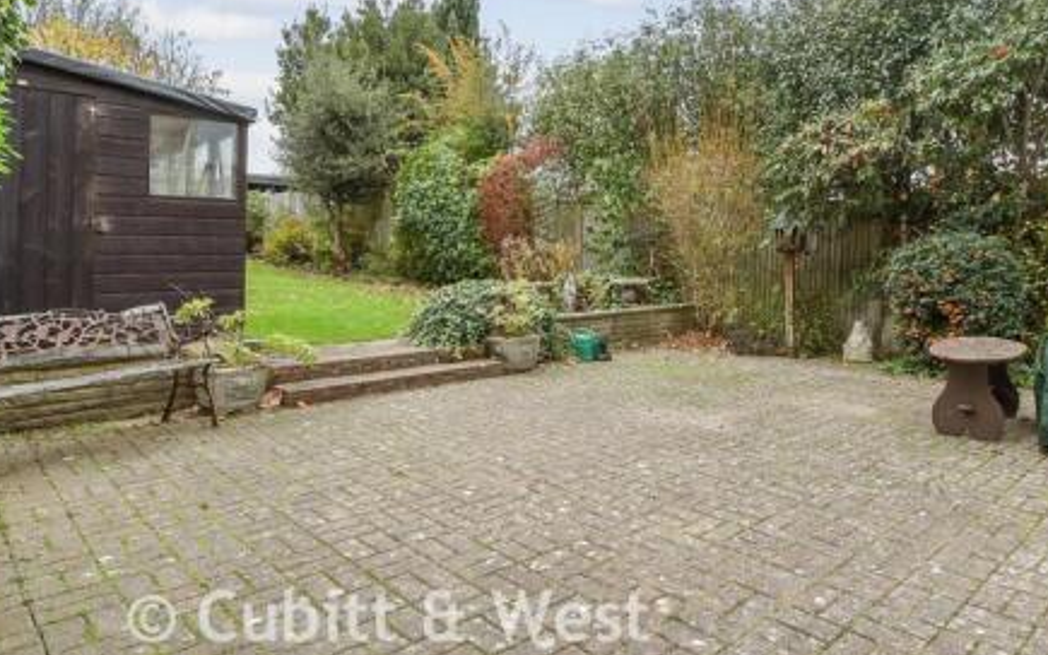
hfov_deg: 76.1
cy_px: 256
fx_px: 657
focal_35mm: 23
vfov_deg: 52.6
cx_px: 640
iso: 160
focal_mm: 10
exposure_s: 1/15
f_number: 8
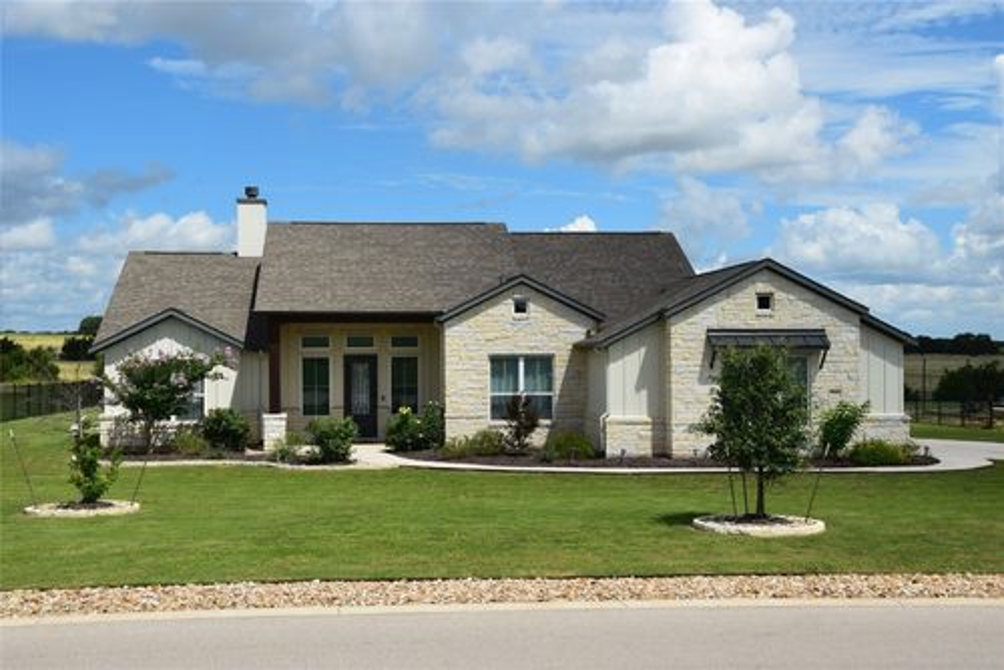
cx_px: 502
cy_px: 335
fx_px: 1298
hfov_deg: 42.3
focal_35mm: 46
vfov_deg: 29.0
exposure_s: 1/500
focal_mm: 31
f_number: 11
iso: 200
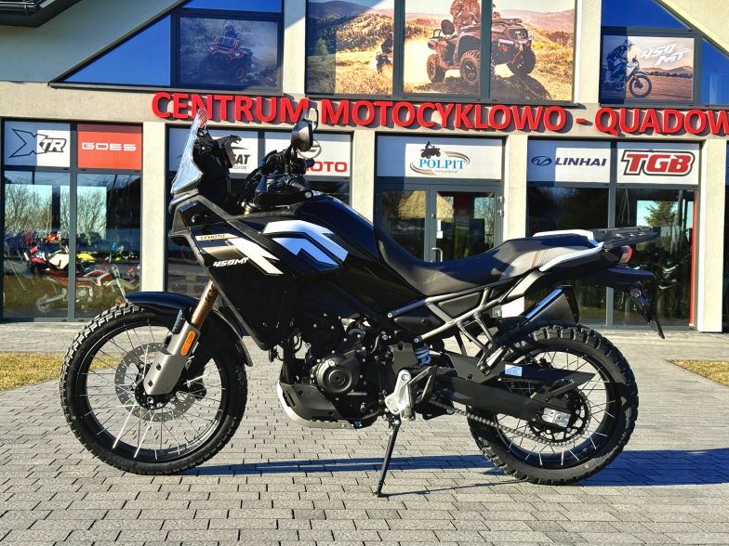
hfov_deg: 38.9
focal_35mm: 49
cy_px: 271
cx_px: 364
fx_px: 1032
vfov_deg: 29.7
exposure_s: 1/2146
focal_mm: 6.76
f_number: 1.78
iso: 100
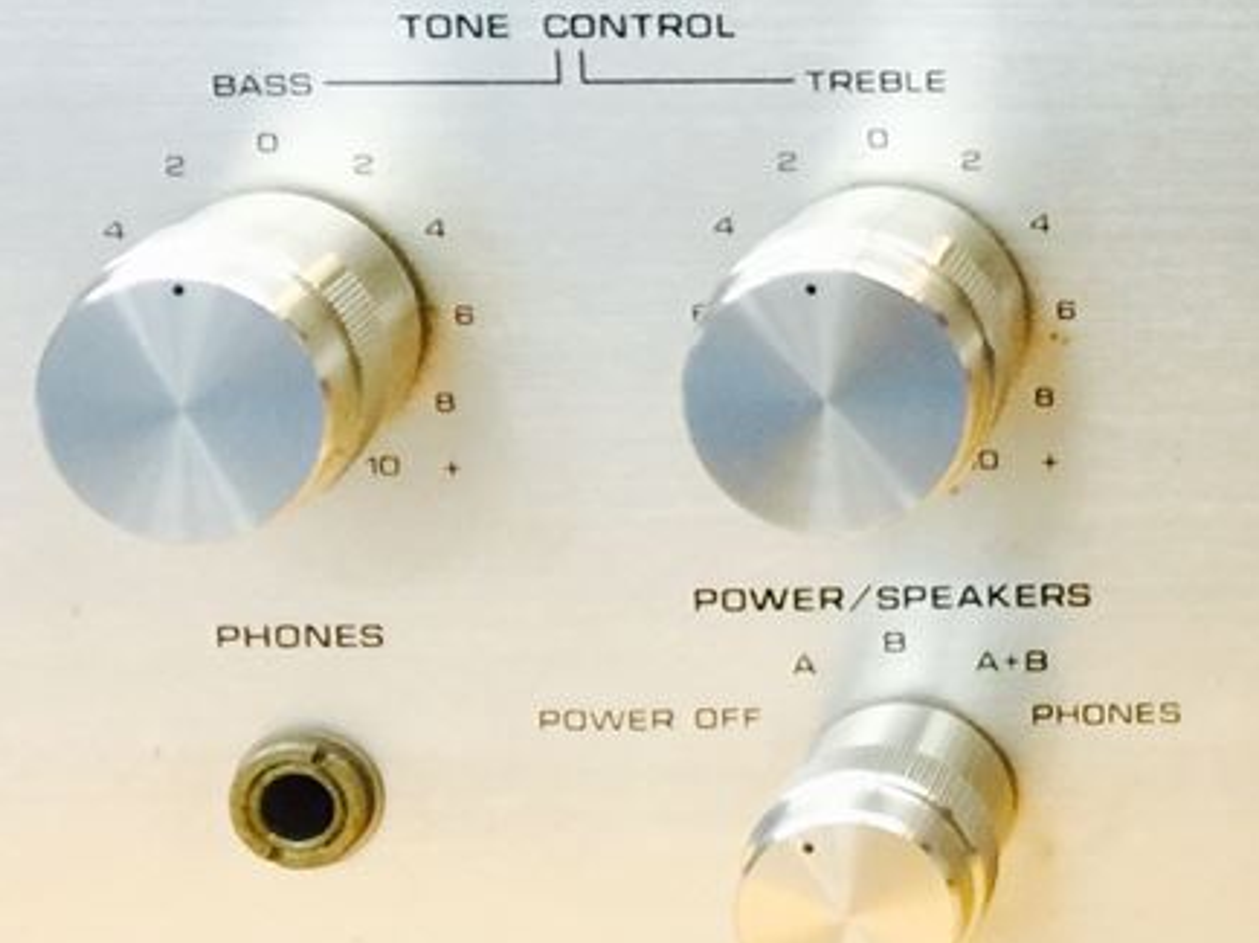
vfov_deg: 13.2
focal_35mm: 107
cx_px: 1970
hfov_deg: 16.5
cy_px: -351
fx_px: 3889
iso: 64
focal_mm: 4.15
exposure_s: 1/33
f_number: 2.2
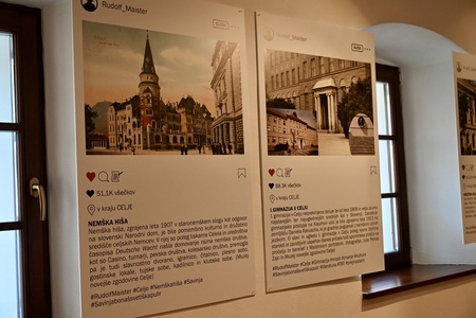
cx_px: 238
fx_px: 635
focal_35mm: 48
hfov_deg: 41.1
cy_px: 159
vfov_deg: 28.1
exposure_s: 1/125
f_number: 5.3
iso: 1800
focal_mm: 48
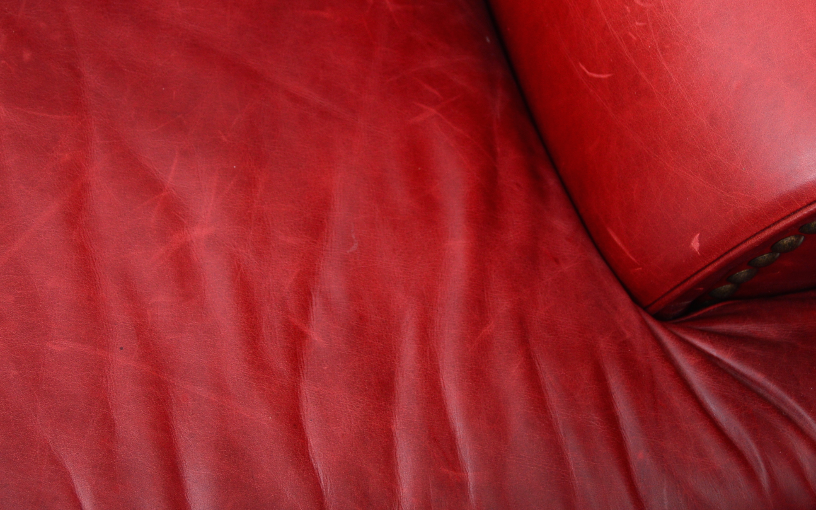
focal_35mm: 70
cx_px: 479
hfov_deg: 29.3
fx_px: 1557
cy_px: 179
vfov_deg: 18.6
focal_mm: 30
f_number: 4.2
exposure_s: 1/200
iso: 200
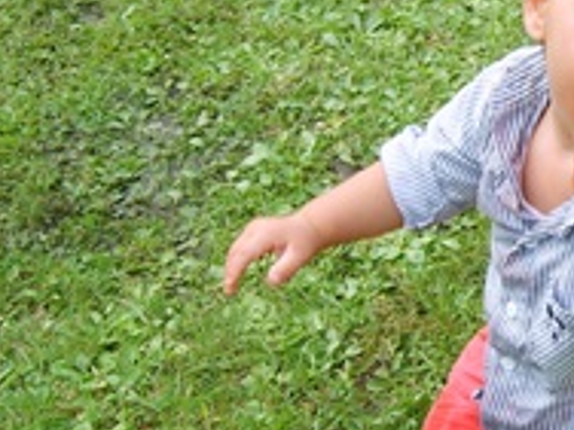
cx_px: 641
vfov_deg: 15.9
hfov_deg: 20.1
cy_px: 191
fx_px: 1542
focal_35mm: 93
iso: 50
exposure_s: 1/90
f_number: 2.8
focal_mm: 5.8
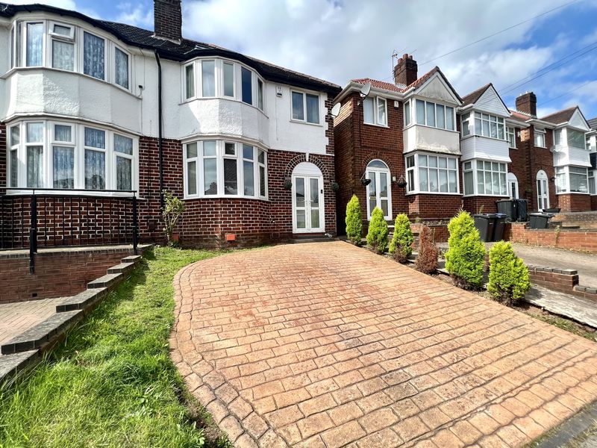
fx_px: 224
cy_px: 224
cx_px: 298
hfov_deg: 106.2
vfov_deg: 89.9
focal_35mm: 13
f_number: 1.8
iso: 32
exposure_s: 1/1220
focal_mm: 1.57
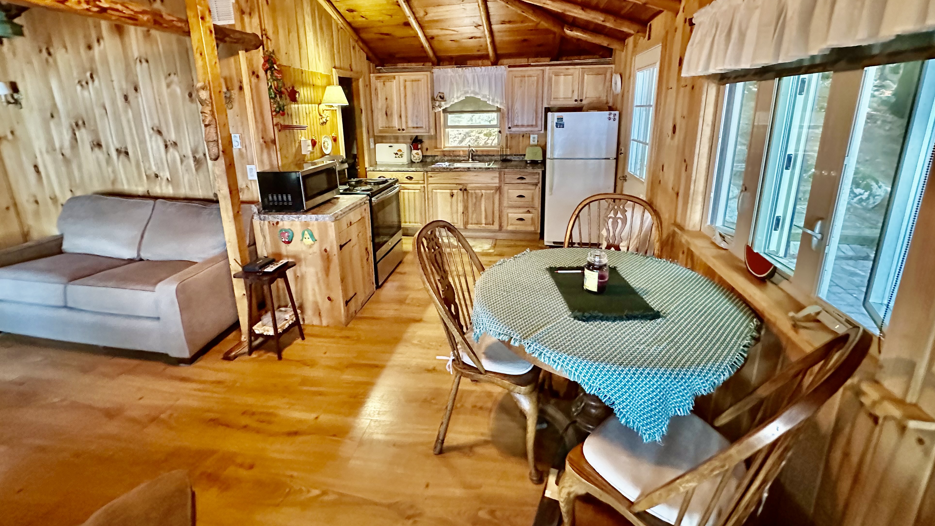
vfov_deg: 66.2
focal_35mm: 16
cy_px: 201
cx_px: 459
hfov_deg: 99.4
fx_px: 397
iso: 1250
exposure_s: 1/60
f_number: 2.2
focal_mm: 2.22
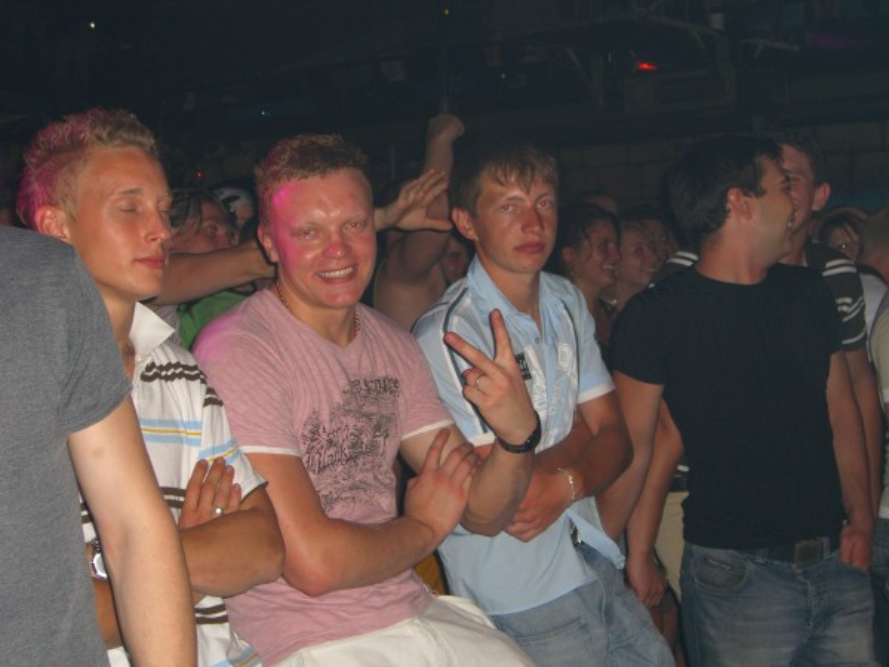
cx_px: 444
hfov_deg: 33.8
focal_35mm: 57
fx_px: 1464
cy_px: 334
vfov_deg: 25.7
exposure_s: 1/60
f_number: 3.6
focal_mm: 11.8
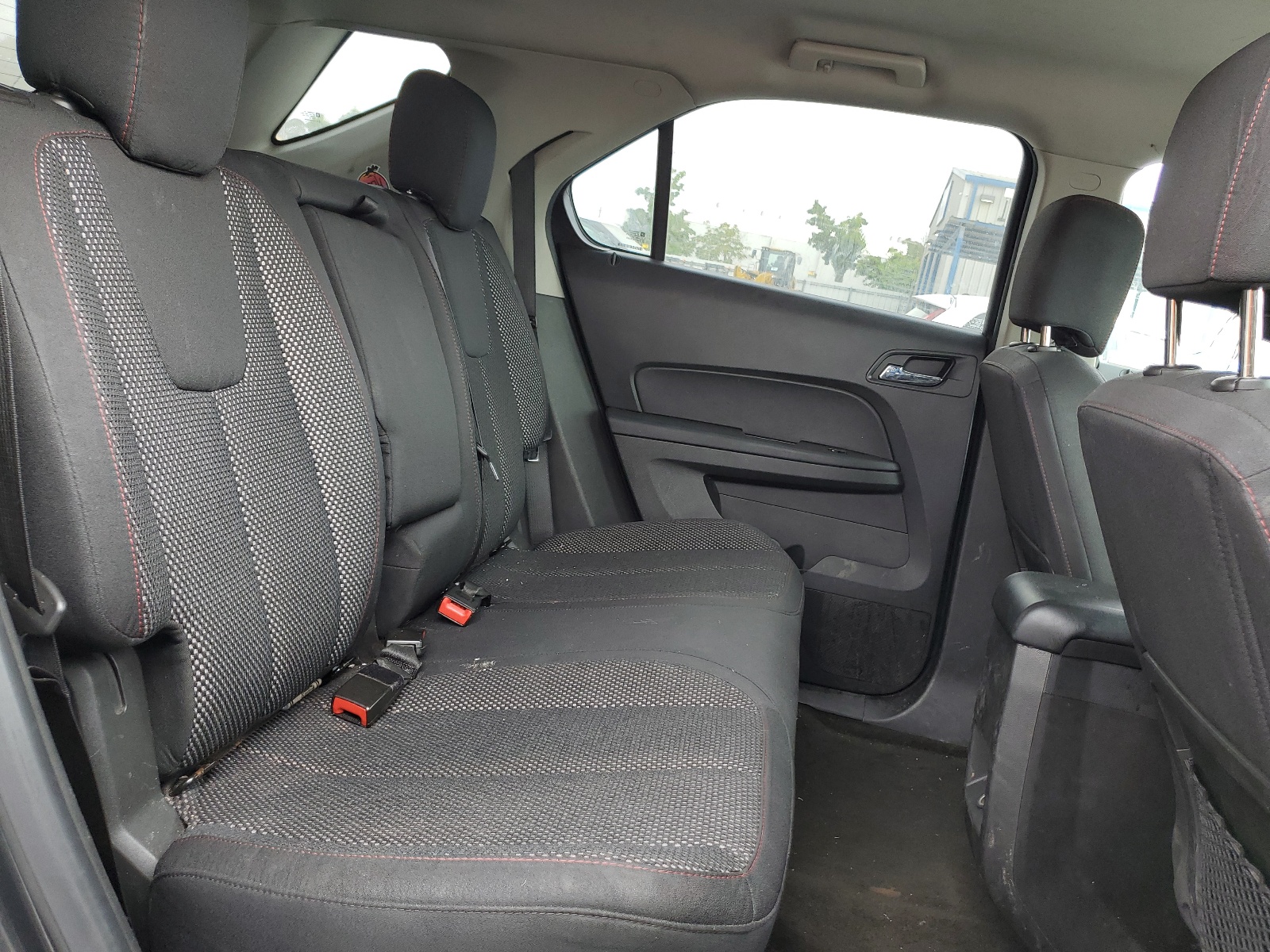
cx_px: 635
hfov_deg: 67.3
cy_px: 476
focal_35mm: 26
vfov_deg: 53.1
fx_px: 954
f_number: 1.5
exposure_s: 1/139
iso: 50
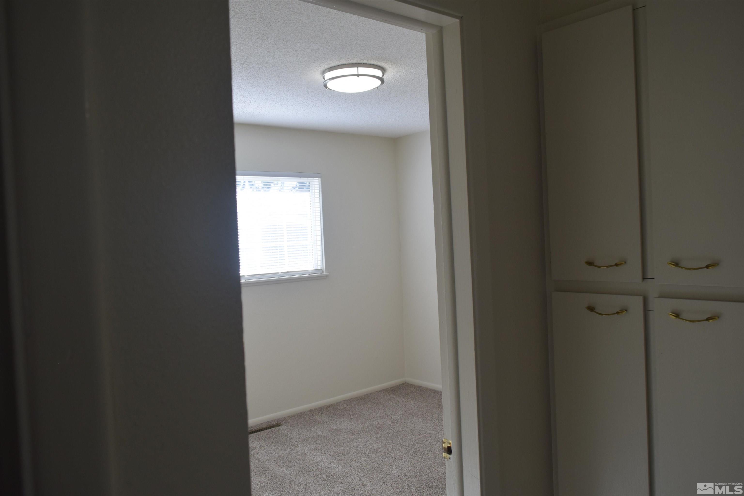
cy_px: 248
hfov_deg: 67.4
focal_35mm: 27
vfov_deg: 47.9
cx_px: 372
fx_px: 558
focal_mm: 18
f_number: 6.3
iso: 400
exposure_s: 1/160
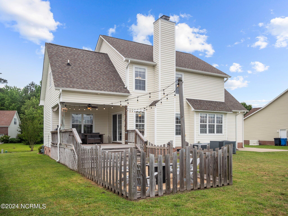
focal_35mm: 28
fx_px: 233
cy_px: 108
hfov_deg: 63.4
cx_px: 144
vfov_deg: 49.7
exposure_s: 1/640
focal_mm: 14
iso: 200
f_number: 6.3
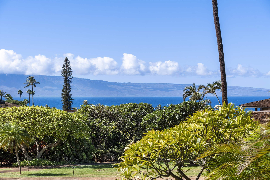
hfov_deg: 27.0
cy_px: 90
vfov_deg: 18.2
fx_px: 562
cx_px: 135
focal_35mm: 75
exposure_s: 1/400
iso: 100
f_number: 8
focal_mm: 75
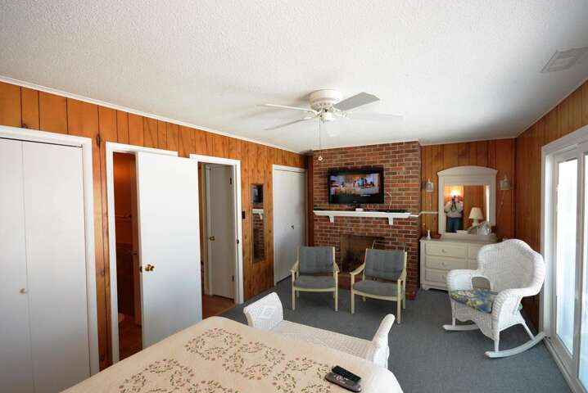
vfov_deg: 73.8
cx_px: 300
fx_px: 262
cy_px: 203
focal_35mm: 16
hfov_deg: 96.7
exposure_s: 1/60
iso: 1000
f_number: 7.1
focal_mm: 10
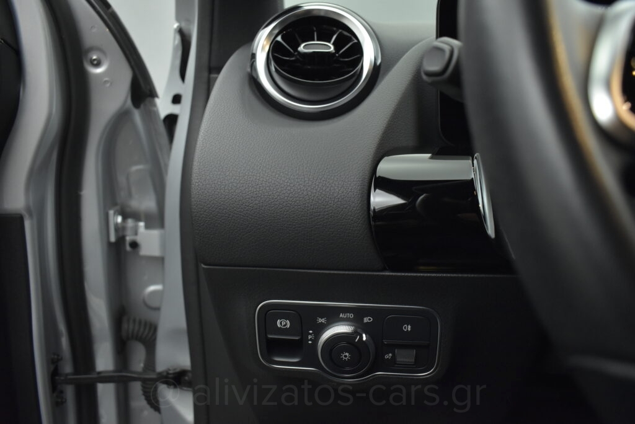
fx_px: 476
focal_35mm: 27
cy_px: 212
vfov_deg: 48.0
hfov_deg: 67.4
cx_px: 318
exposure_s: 1/100
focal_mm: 18
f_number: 3.5
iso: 1600
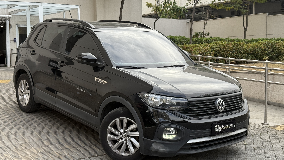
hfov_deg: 39.2
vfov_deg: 22.6
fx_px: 399
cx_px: 140
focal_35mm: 53
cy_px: 71
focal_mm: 6.76
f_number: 1.78
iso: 64
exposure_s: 1/712
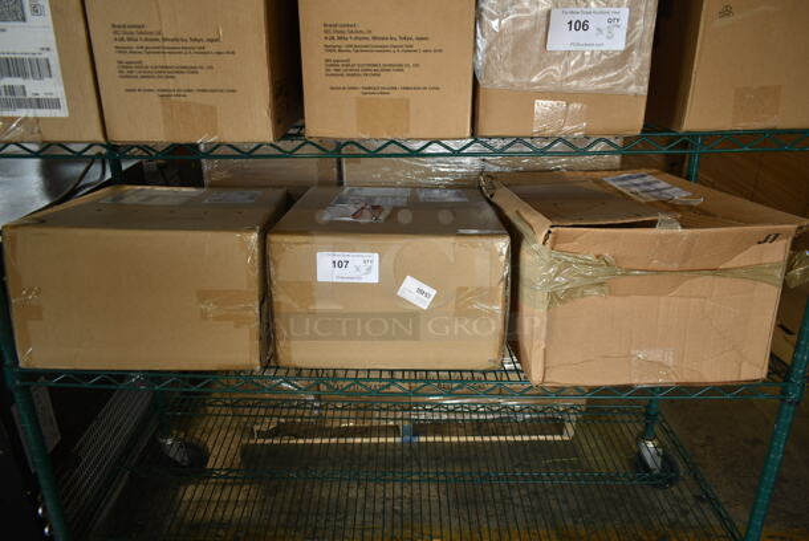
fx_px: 607
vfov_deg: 48.0
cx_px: 404
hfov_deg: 67.3
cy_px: 270
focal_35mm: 27
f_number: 3.5
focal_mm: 18
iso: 160
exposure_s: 1/30
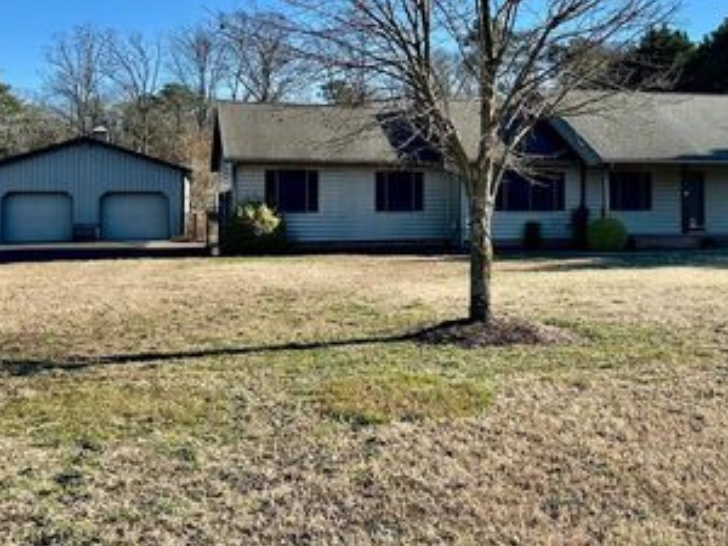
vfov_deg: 35.7
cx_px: 466
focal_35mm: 40
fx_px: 841
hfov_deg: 46.3
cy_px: 188
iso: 80
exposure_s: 1/3356
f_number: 1.78
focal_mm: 6.86
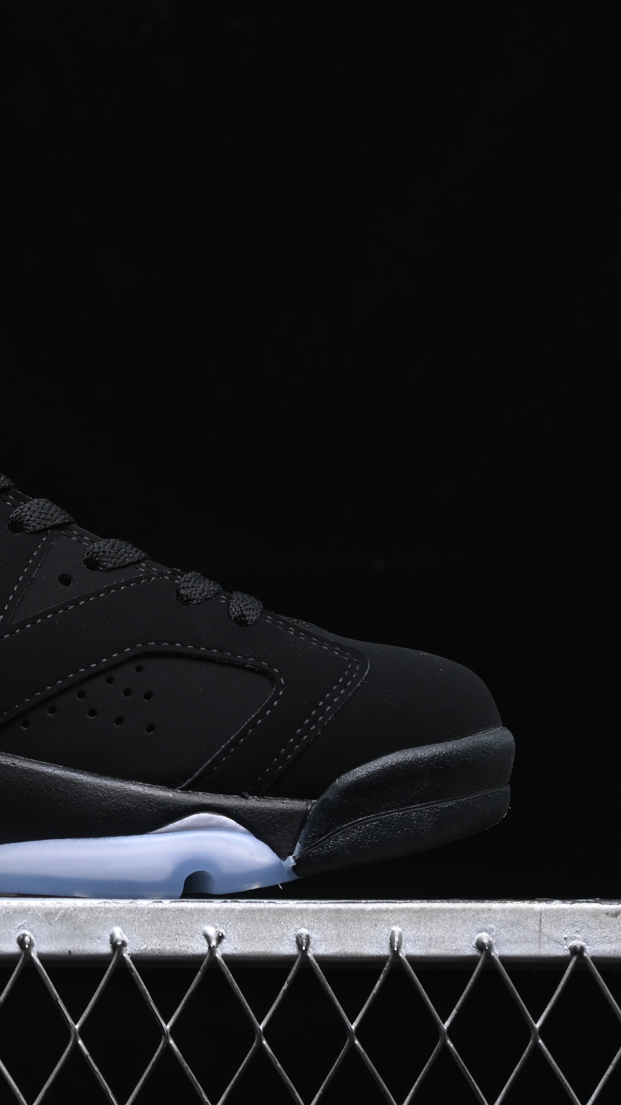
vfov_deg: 18.2
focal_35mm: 118
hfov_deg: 10.2
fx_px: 3454
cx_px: -70
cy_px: 552
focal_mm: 50
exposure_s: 1/40
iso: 160
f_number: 6.3
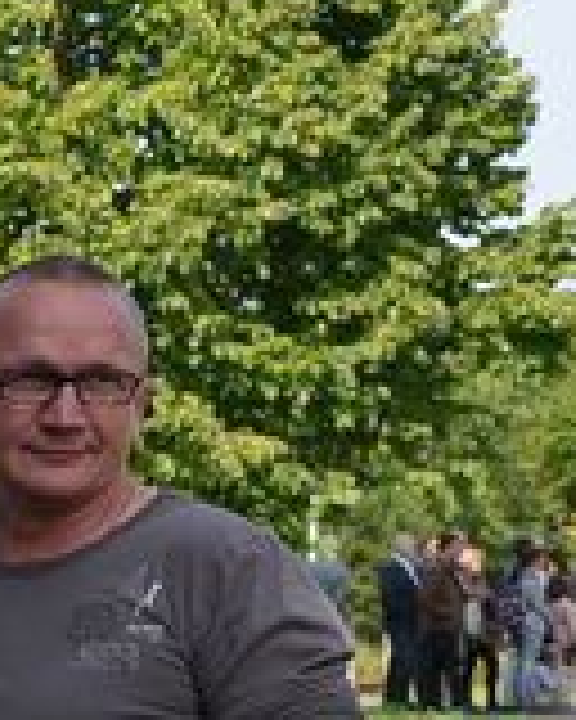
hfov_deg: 6.3
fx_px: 4665
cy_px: 927
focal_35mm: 219
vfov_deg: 8.7
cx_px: -1390
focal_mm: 25
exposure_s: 1/160
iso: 100
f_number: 6.3
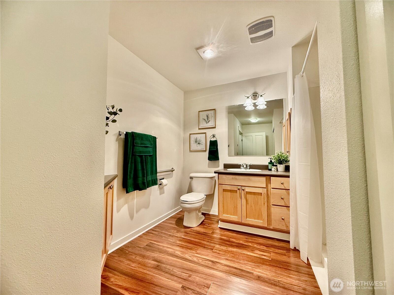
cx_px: 197
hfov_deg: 102.1
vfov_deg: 85.7
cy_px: 148
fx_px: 159
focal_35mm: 14
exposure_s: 1/120
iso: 160
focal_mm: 2.22
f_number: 2.2
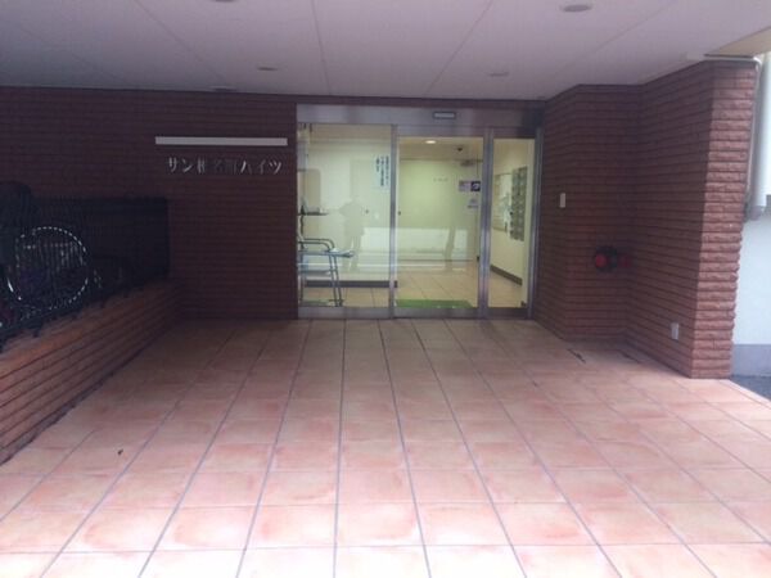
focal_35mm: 29
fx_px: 646
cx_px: 386
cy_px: 289
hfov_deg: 61.7
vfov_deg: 48.2
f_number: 2.2
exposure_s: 1/30
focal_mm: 4.15
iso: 50
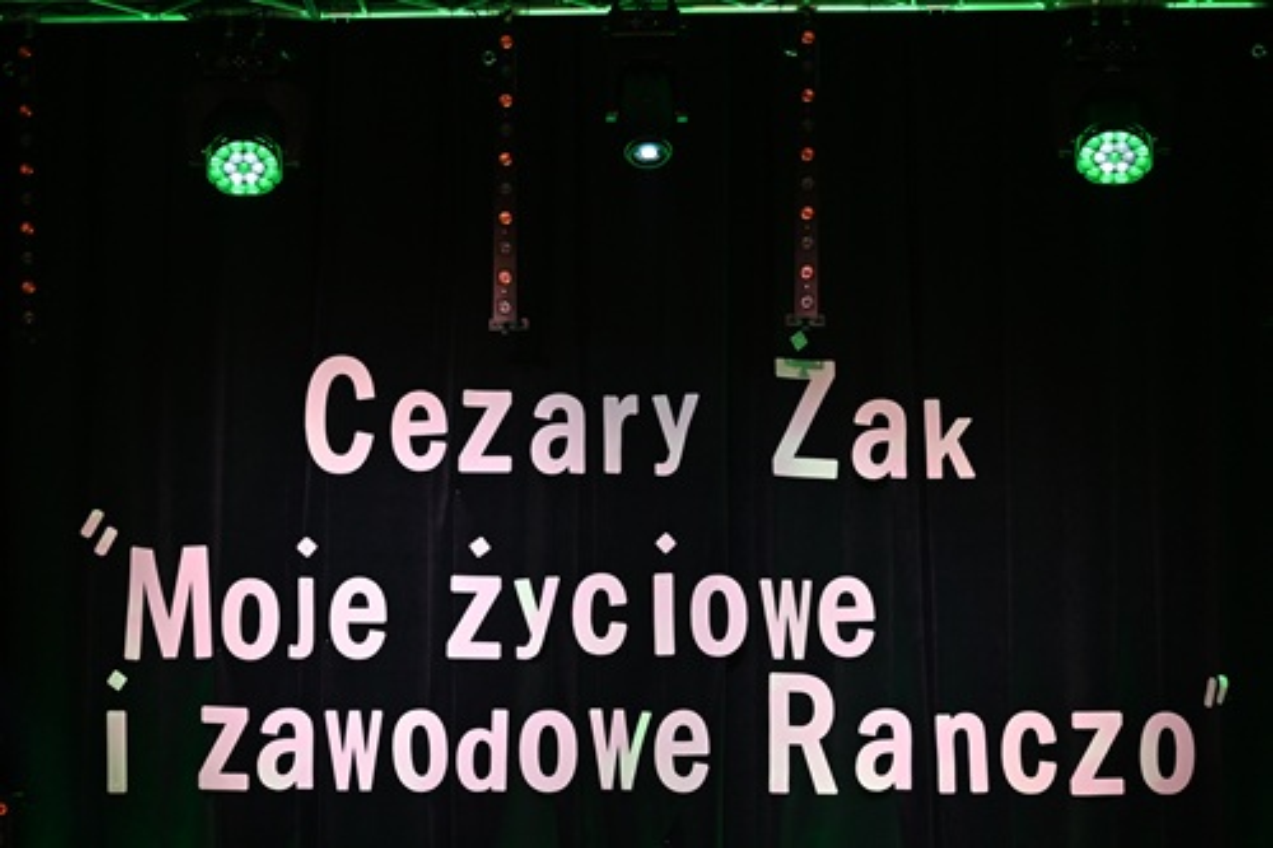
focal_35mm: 122
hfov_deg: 16.9
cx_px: 636
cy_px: 424
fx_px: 4295
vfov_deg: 11.3
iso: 1000
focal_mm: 81
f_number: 5
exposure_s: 1/125
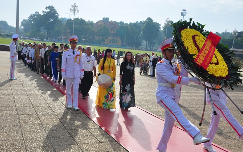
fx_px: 278
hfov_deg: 47.1
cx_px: 134
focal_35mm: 42
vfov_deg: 30.5
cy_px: 89
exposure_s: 1/400
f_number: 10
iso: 320
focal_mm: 24
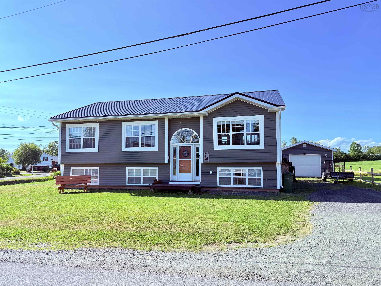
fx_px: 264
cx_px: 190
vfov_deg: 56.8
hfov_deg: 71.6
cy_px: 143
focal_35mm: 24
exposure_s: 1/1812
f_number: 1.78
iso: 100
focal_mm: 6.76
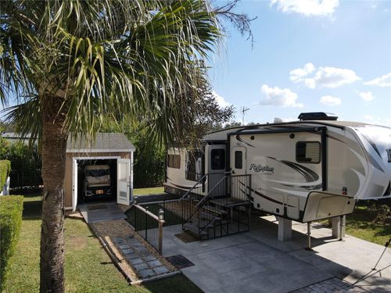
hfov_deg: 71.6
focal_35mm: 24
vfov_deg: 56.8
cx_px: 196
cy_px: 146
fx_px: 271
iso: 100
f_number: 2.8
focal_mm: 4.5
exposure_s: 1/640
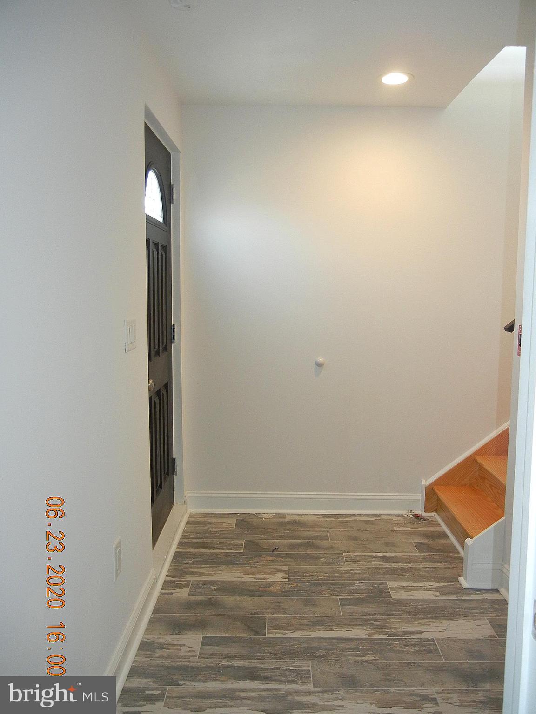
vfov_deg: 60.0
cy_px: 357
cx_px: 268
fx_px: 619
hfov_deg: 46.8
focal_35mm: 30
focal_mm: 5.4
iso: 200
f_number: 3.5
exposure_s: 1/30
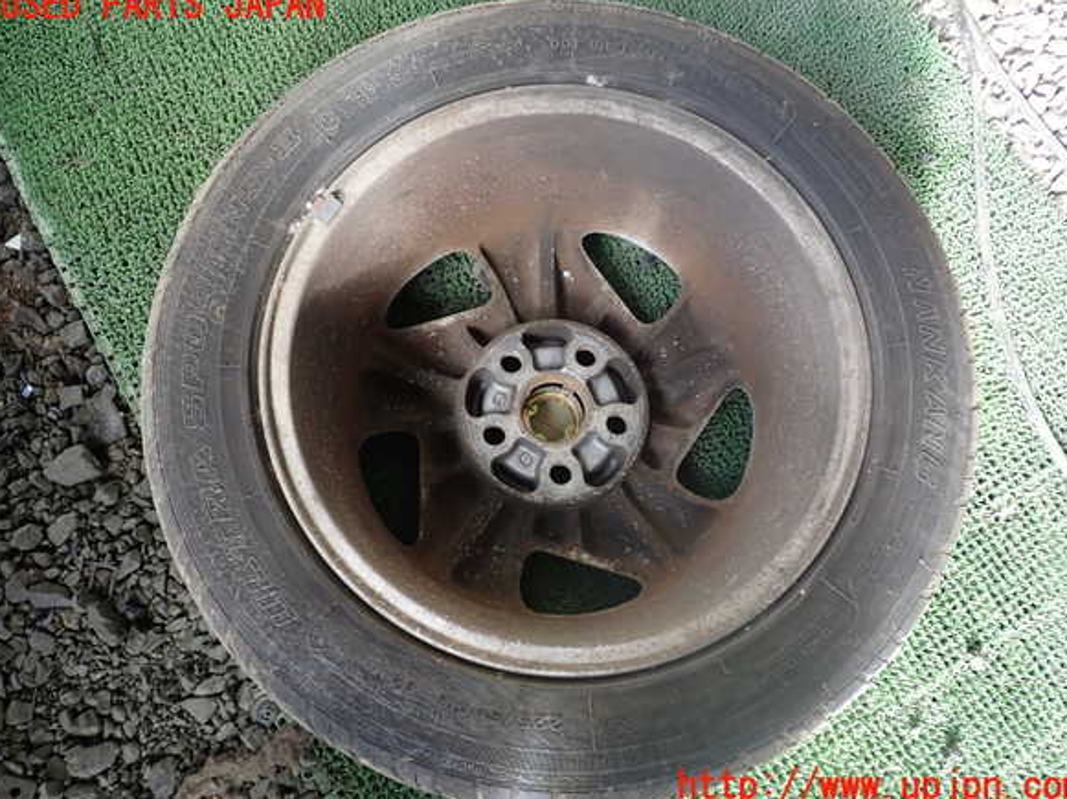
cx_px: 542
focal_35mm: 31
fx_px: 955
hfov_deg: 58.4
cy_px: 397
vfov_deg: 45.4
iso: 200
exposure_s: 1/80
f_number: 2.3
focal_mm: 5.4
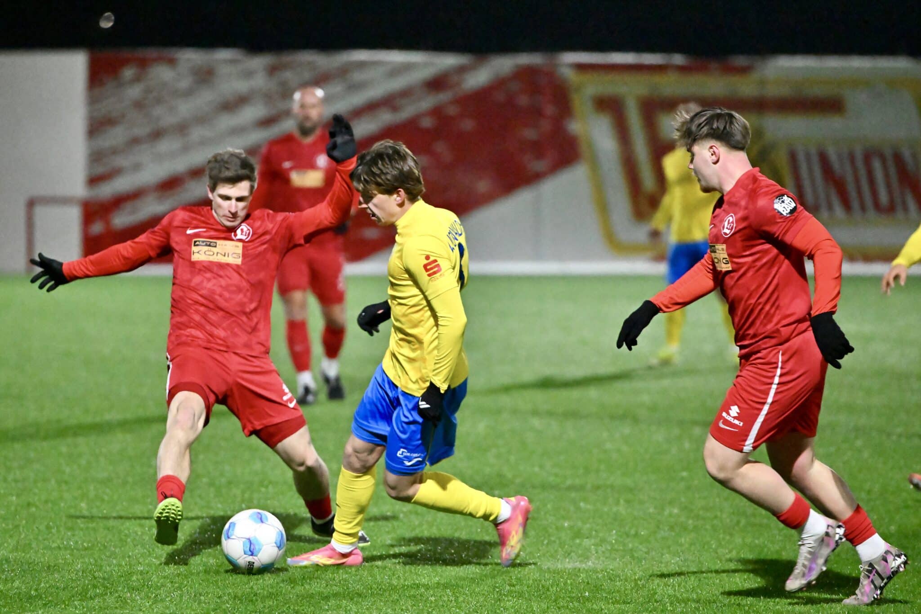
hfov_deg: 10.3
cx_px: 460
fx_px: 5116
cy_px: 307
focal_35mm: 200
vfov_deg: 6.9
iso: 10000
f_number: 3.2
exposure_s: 1/1250
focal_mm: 200
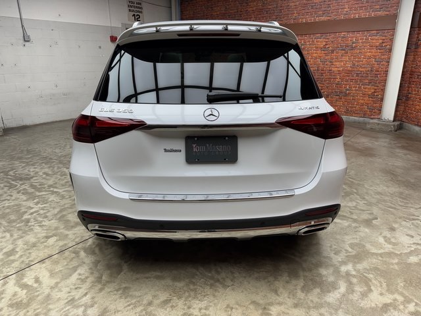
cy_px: 158
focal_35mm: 24
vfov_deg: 56.8
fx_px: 292
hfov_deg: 71.6
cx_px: 210
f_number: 1.78
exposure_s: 1/220
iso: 64
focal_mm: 6.76
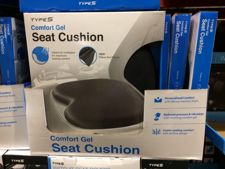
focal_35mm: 29
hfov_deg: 61.7
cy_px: 84
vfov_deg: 48.2
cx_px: 112
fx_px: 188
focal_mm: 4.15
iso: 125
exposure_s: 1/30
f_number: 2.2
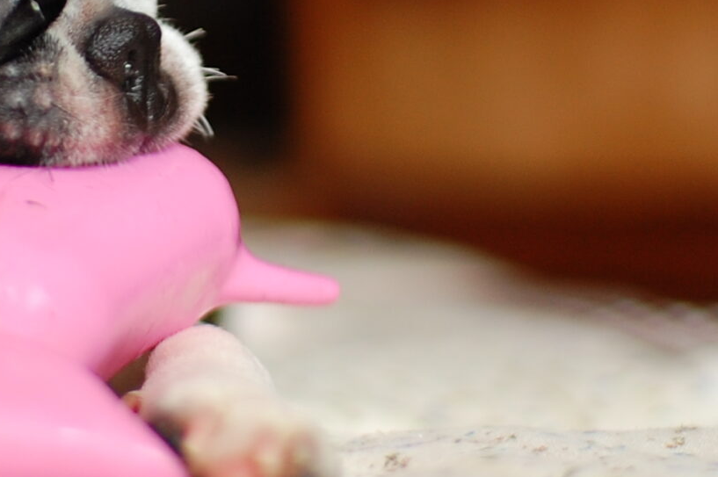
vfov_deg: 9.7
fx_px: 2809
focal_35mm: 141
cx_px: 199
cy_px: 56
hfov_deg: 14.5
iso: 200
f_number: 1.4
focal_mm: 30
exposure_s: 1/125
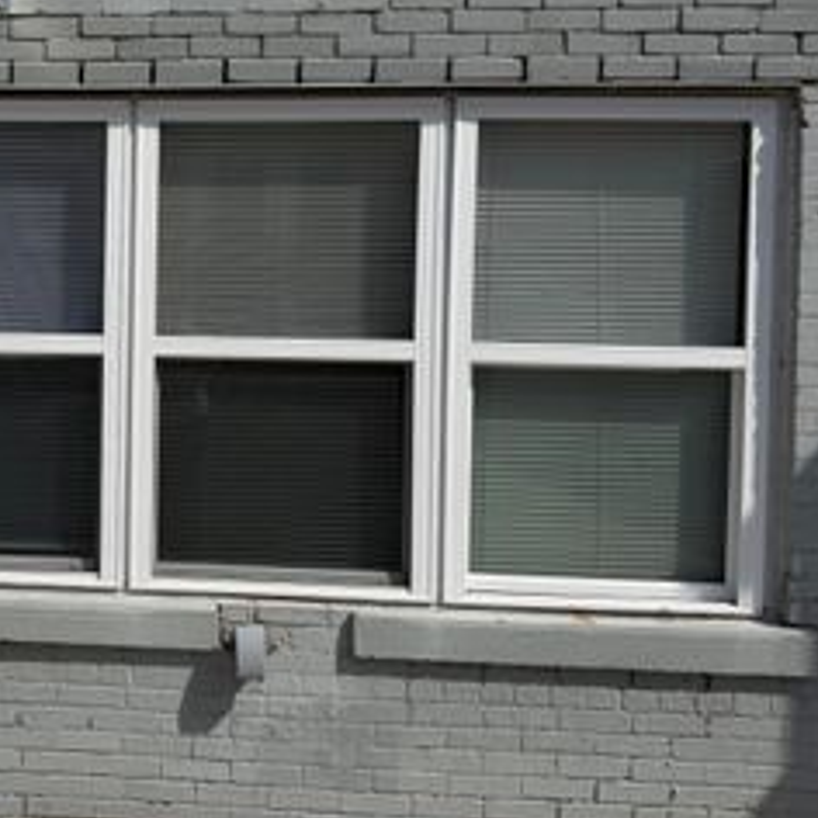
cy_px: 334
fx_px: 1203
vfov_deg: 37.4
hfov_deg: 34.9
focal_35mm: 45
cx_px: 49
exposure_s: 1/14286
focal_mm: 6.76
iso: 80
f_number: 1.78
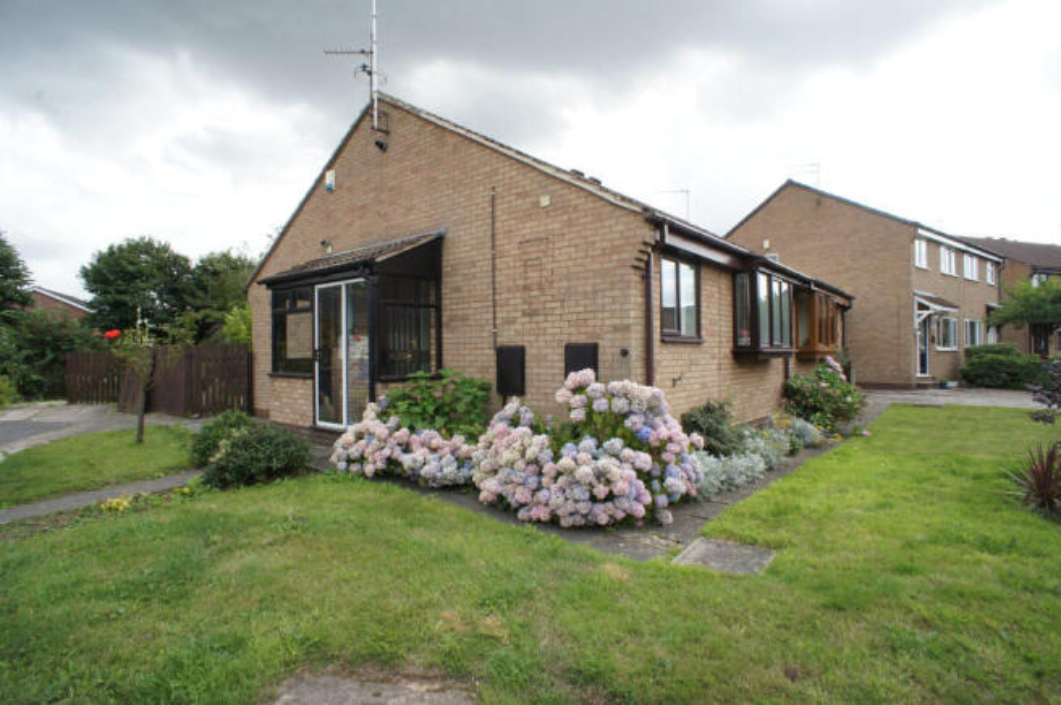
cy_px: 352
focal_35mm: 24
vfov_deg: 53.0
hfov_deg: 73.8
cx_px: 530
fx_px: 707
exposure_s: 1/100
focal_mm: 16
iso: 200
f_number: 11
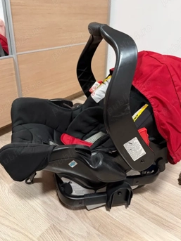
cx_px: 88
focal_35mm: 28
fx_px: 195
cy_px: 105
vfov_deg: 63.2
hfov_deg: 49.7
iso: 640
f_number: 1.78
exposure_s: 1/50
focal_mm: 6.76
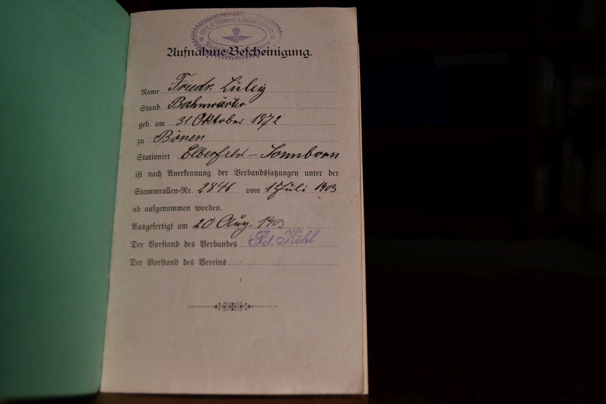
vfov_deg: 34.2
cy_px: 202
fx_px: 656
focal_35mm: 39
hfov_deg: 49.6
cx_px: 303
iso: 800
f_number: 4
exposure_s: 1/250
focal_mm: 26
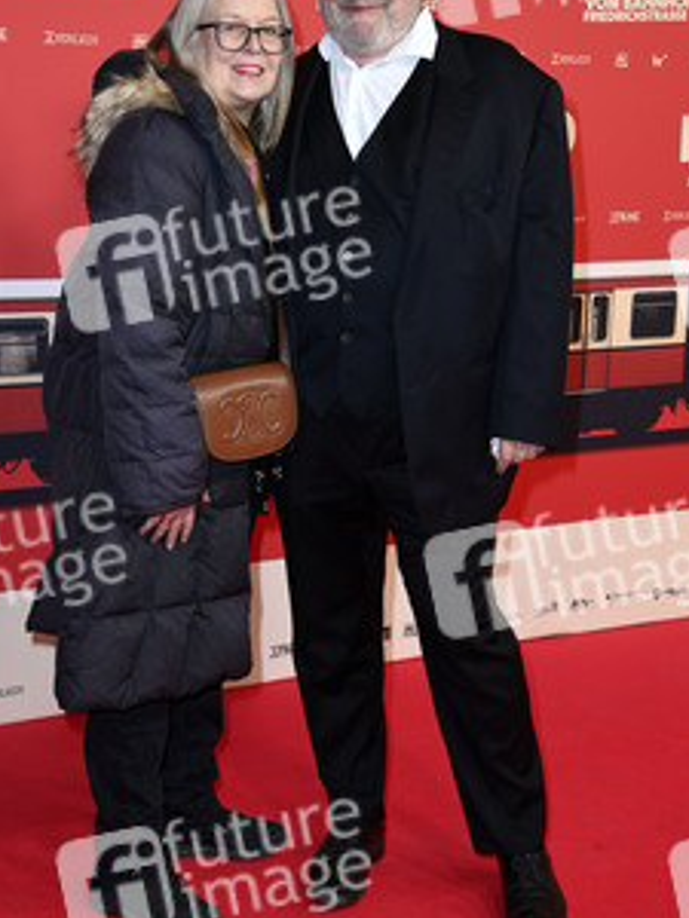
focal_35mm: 64
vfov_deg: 30.2
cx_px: 303
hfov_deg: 22.9
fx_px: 1698
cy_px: 413
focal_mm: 50
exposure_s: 1/200
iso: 640
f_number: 5.6
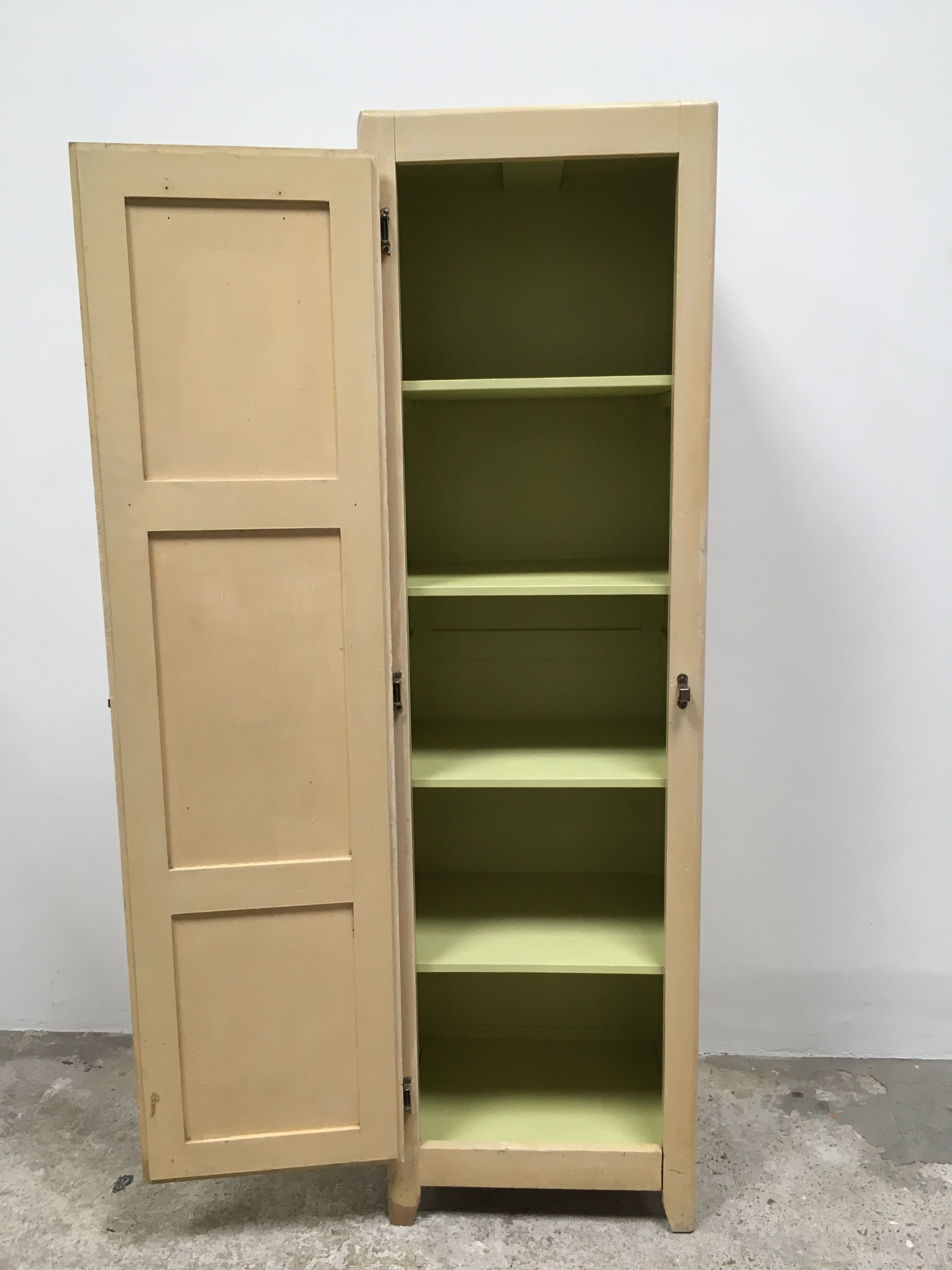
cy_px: 635
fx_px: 1063
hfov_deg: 48.2
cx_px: 476
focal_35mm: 29
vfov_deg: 61.7
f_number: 2.2
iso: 64
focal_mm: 4.15
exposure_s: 1/33
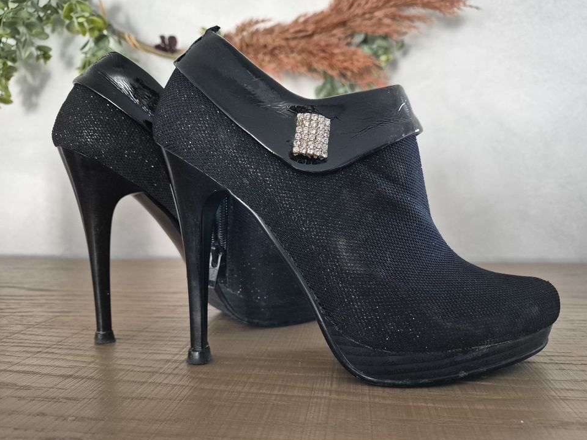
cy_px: 217
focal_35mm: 24
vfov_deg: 56.8
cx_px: 301
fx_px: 407
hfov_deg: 71.6
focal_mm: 5.4
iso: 1250
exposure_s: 1/100
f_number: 1.8
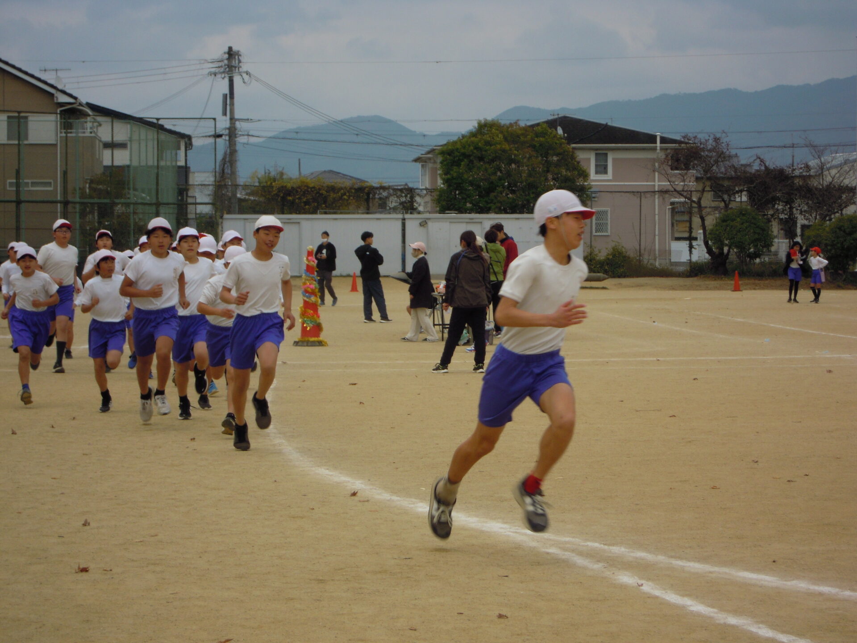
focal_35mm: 113
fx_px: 2798
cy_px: 322
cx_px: 428
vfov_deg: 13.1
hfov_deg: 17.4
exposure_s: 1/200
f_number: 5.9
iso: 100
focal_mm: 20.3
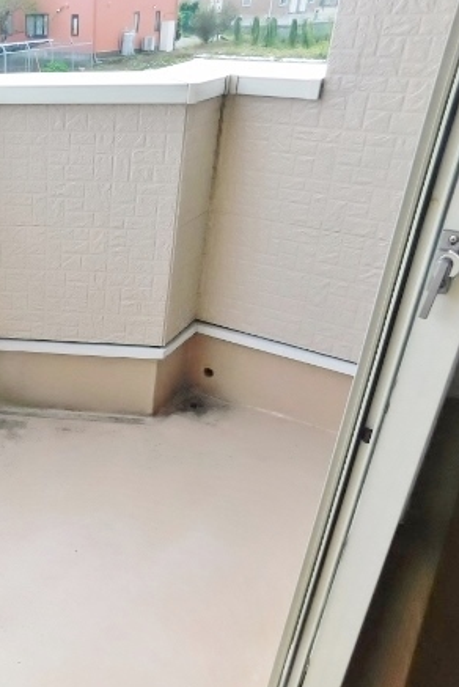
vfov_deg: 54.4
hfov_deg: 33.7
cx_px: -28
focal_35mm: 35
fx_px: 668
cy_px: 330
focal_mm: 4
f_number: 3
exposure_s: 1/500
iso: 125
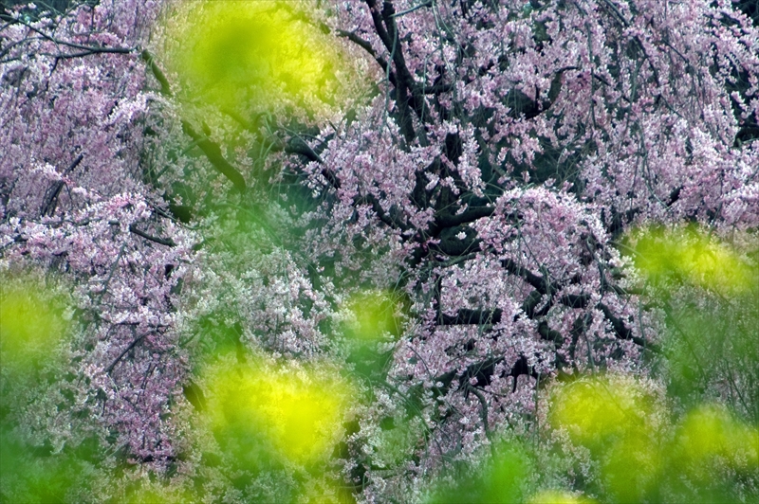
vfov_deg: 5.4
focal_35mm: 255
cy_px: 252
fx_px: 5372
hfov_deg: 8.1
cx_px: 380
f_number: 6.3
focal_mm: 170
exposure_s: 1/1000
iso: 400
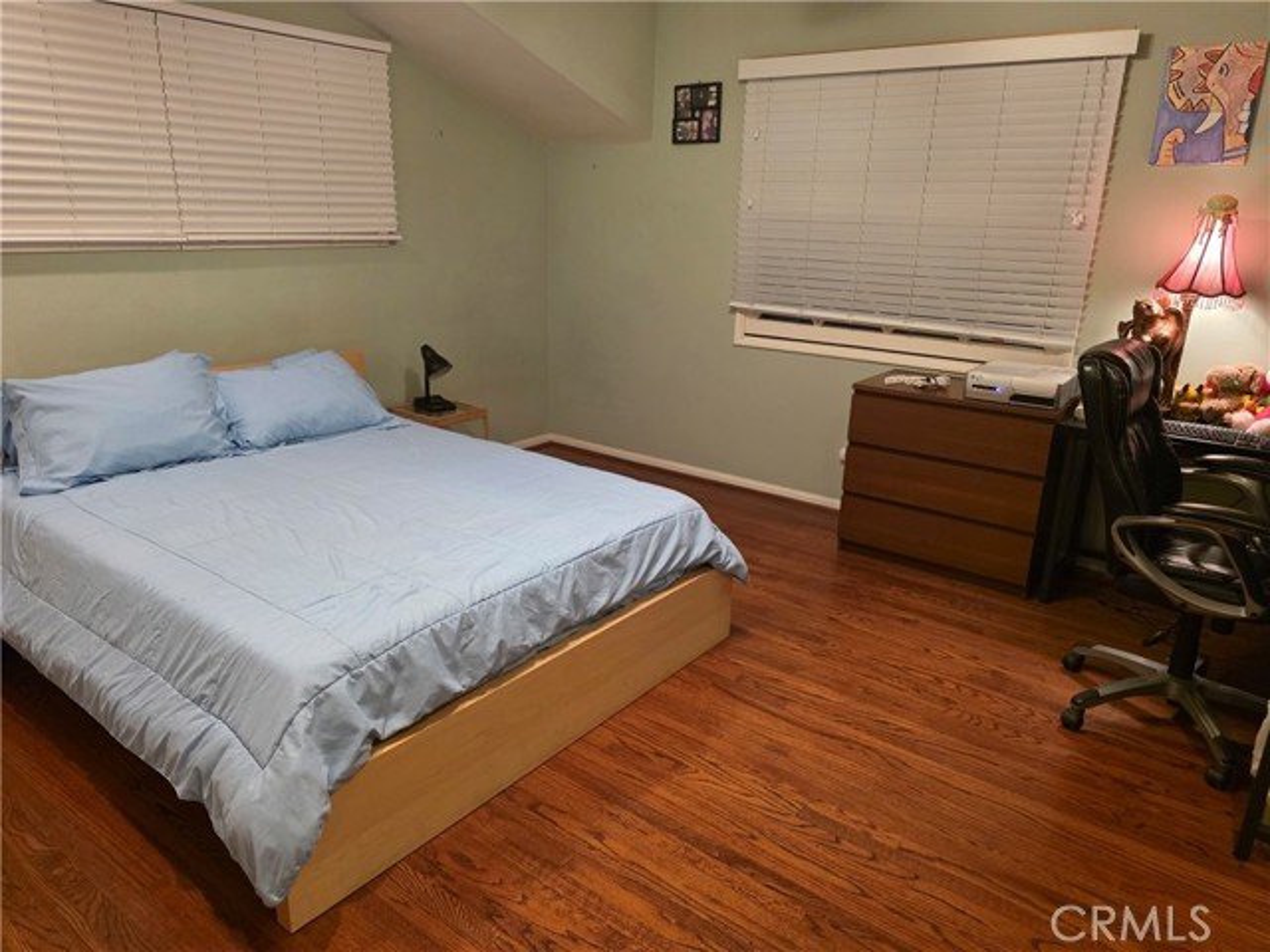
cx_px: 635
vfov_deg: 58.9
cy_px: 476
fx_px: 844
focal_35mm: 23
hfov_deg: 73.9
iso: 1250
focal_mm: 6.3
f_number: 1.7
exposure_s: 1/120
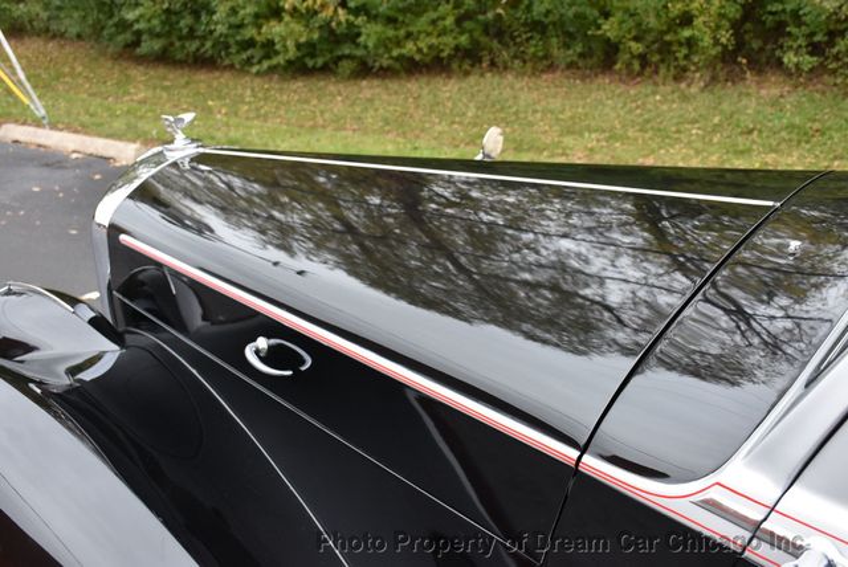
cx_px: 424
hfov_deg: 53.1
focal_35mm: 36
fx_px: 849
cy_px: 284
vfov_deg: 36.9
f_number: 6.3
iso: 800
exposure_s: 1/160
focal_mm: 24
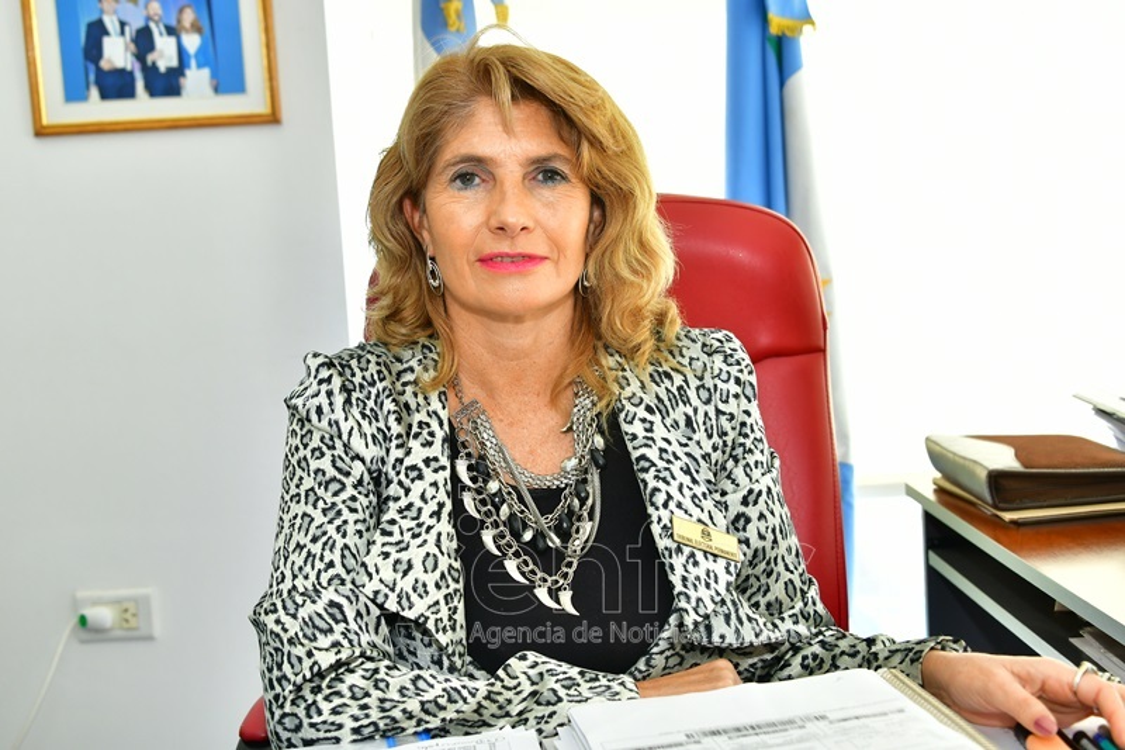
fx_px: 1406
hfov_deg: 43.6
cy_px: 375
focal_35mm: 45
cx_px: 562
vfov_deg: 29.9
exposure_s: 1/250
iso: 640
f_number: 6.3
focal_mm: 45
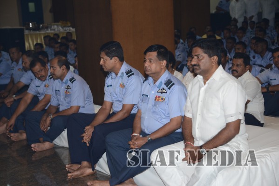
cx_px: 140
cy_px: 93
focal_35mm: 82
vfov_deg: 16.7
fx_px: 636
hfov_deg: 24.8
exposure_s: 1/125
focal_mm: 82
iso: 1600
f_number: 5.6
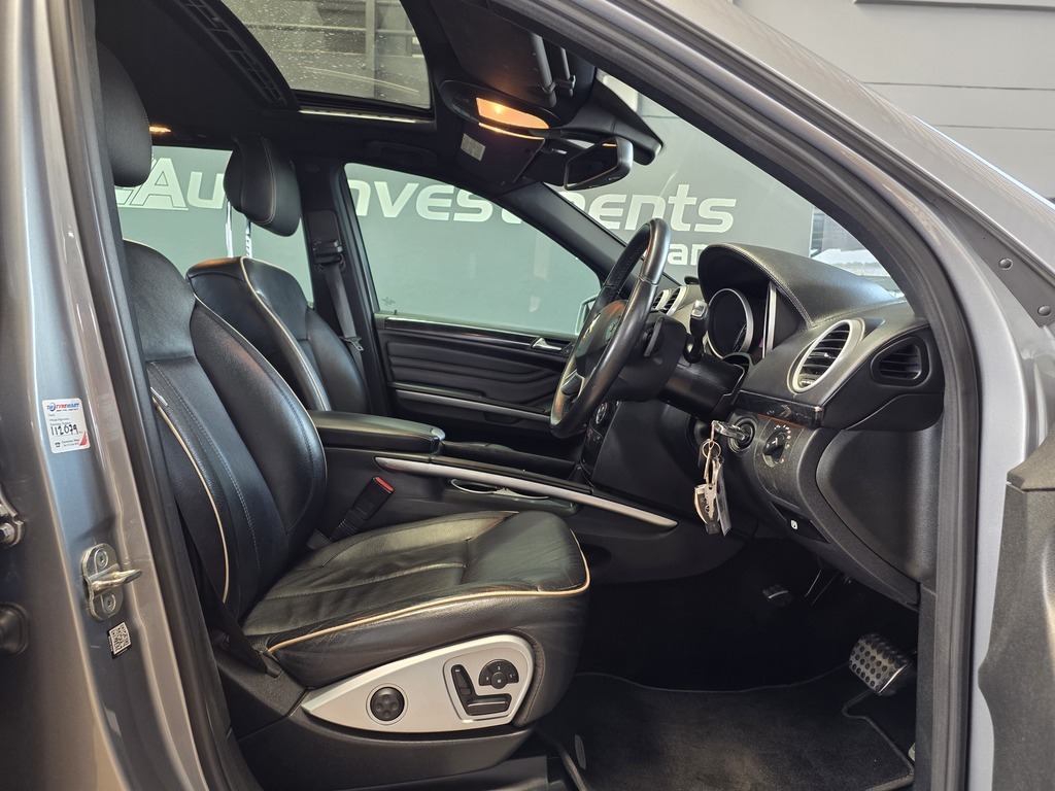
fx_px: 701
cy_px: 396
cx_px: 528
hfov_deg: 73.9
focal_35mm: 23
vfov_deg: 58.9
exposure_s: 1/100
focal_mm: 6.25
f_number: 1.7
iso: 200
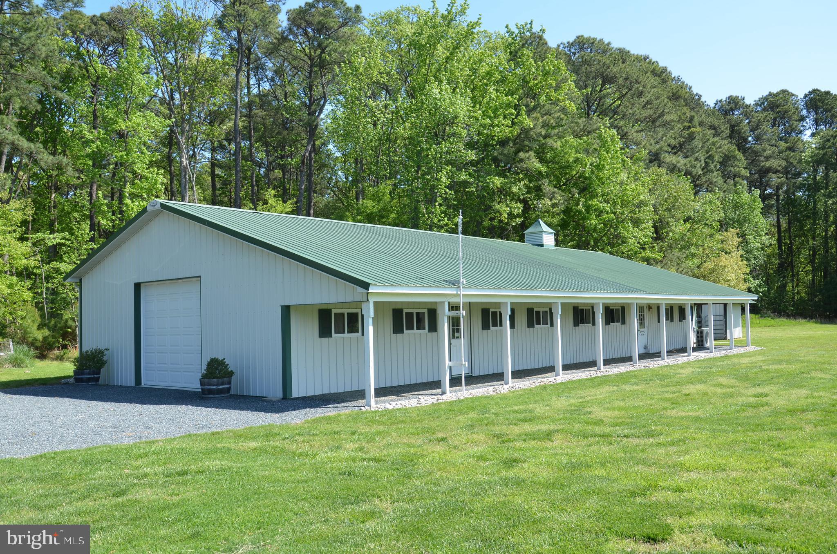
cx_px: 418
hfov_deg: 57.3
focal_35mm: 33
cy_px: 277
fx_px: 766
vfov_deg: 39.8
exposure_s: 1/250
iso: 200
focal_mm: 22
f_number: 8
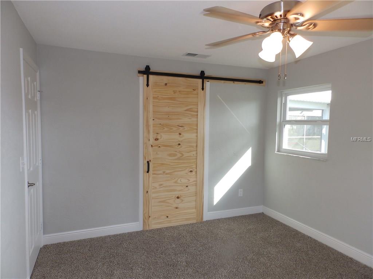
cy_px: 140
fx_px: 237
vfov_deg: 61.1
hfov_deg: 76.4
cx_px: 186
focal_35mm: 22
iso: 80
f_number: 3.4
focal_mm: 4
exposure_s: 1/50
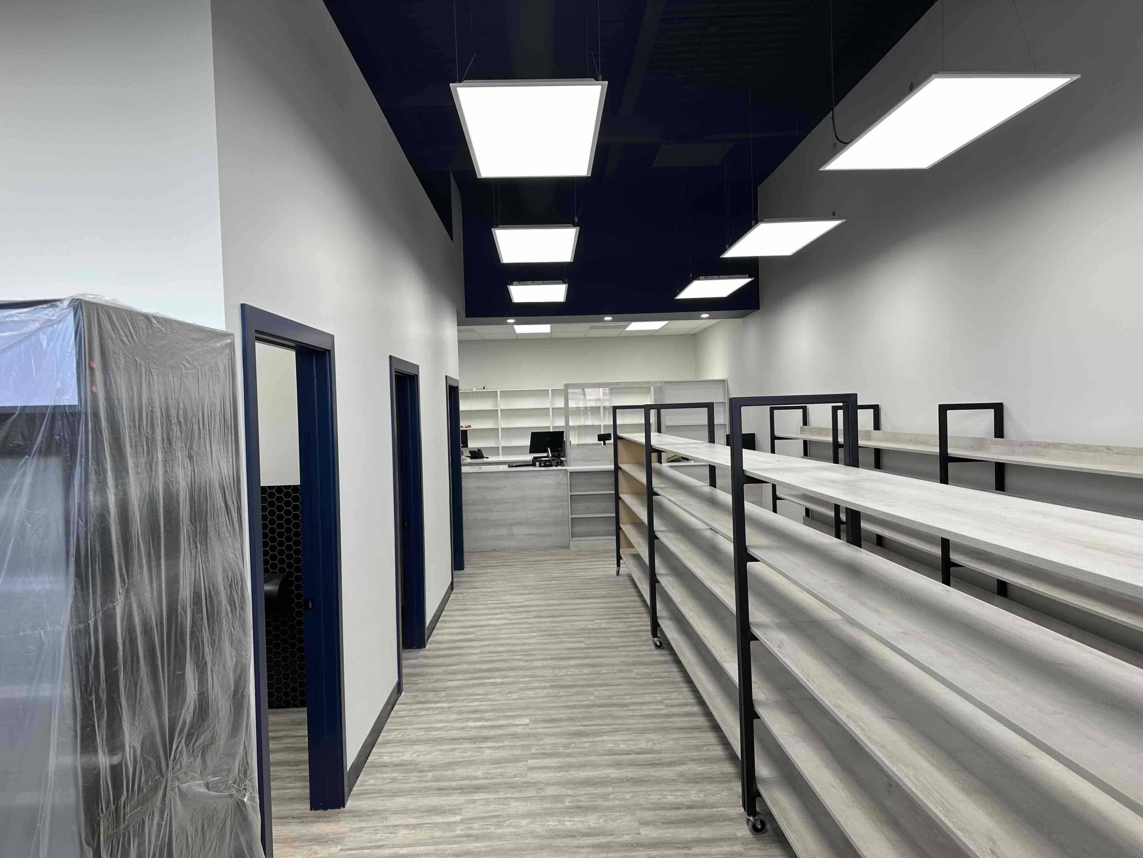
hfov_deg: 71.6
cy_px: 429
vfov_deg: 56.8
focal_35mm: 24
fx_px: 792
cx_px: 572
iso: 64
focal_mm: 6.86
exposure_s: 1/120
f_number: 1.78
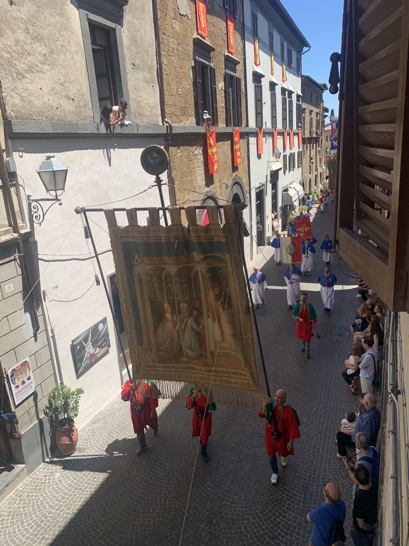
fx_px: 410
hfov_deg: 53.1
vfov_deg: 67.3
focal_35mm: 26
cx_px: 204
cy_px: 273
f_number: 1.8
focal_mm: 4.25
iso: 25
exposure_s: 1/1490
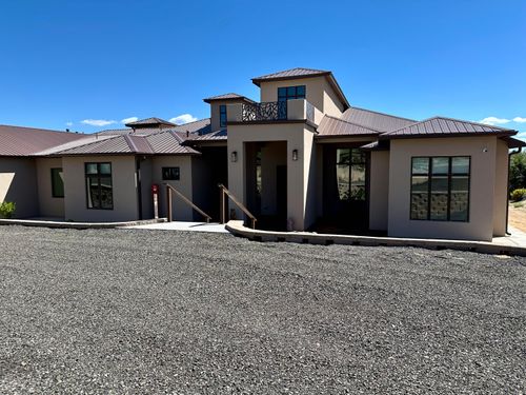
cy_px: 198
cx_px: 263
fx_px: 365
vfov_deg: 56.8
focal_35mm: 24
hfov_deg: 71.6
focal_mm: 6.86
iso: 80
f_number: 1.78
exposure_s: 1/3155
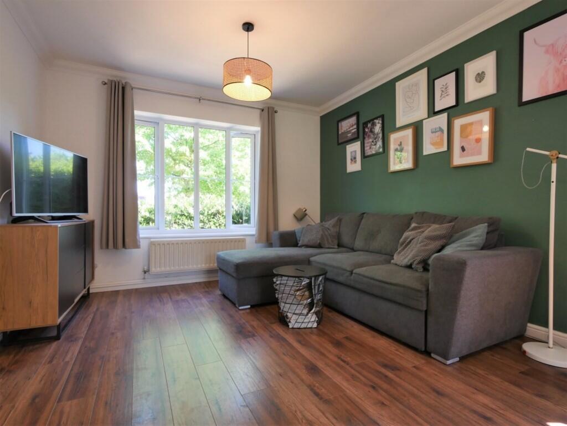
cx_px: 284
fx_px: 295
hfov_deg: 87.7
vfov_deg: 71.6
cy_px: 213
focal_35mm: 18
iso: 400
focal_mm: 9
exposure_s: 1/60
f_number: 4
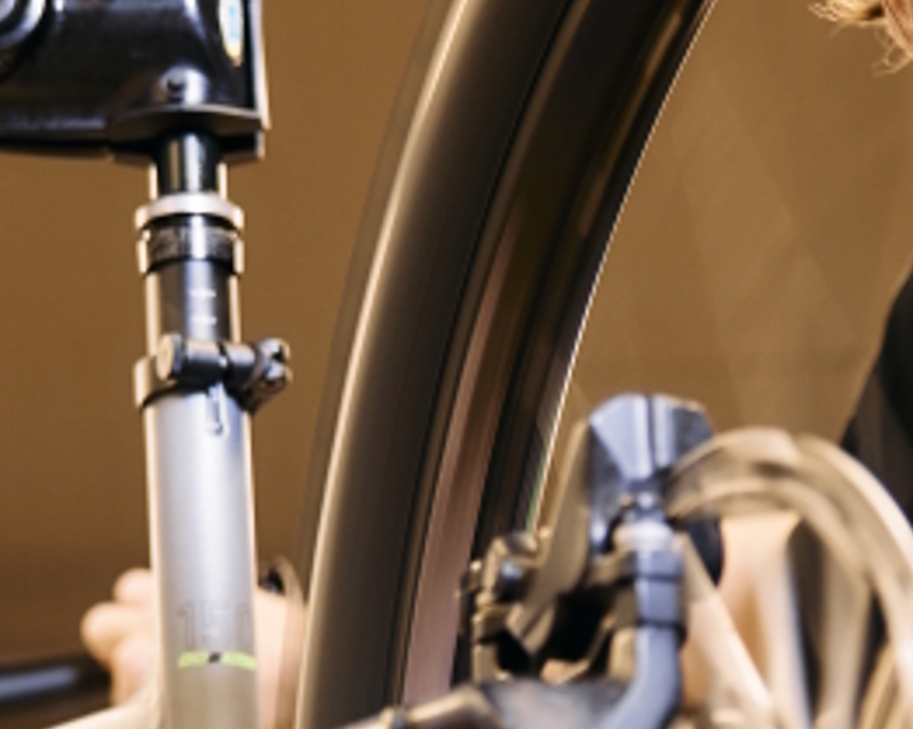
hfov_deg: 15.5
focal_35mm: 124
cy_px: 823
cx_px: 680
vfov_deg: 12.2
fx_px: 3347
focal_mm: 36
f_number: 3.2
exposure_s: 1/40
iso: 800
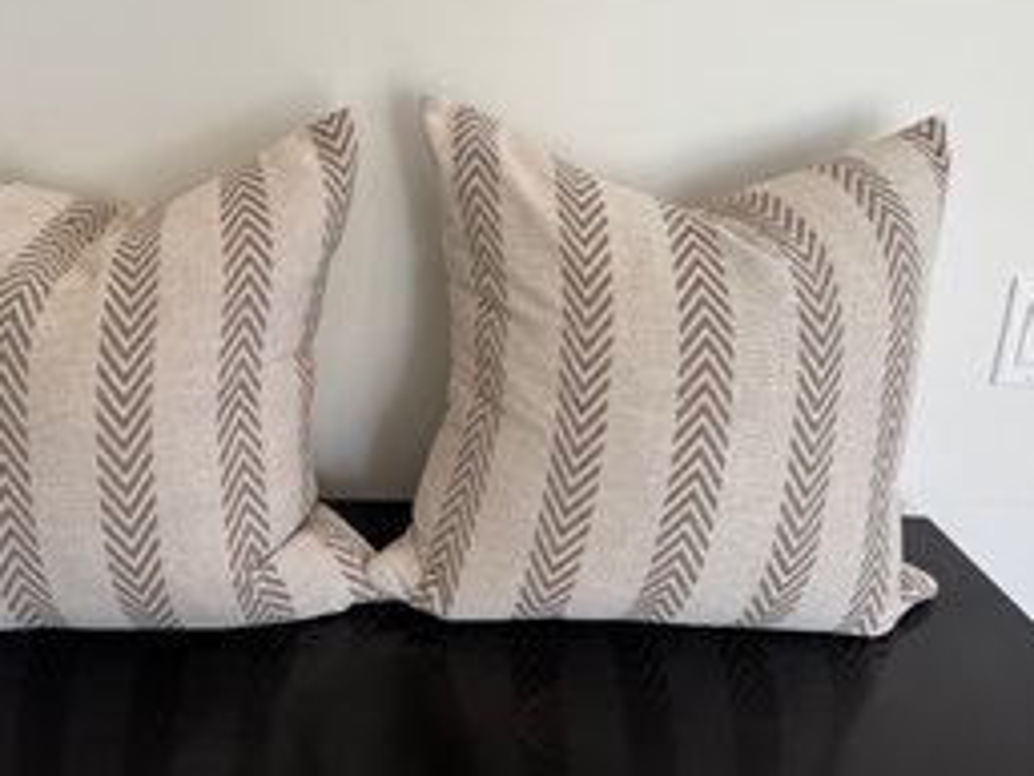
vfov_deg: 43.9
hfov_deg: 56.2
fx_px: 956
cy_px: 296
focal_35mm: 32
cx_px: 396
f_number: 1.78
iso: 64
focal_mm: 6.76
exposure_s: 1/207
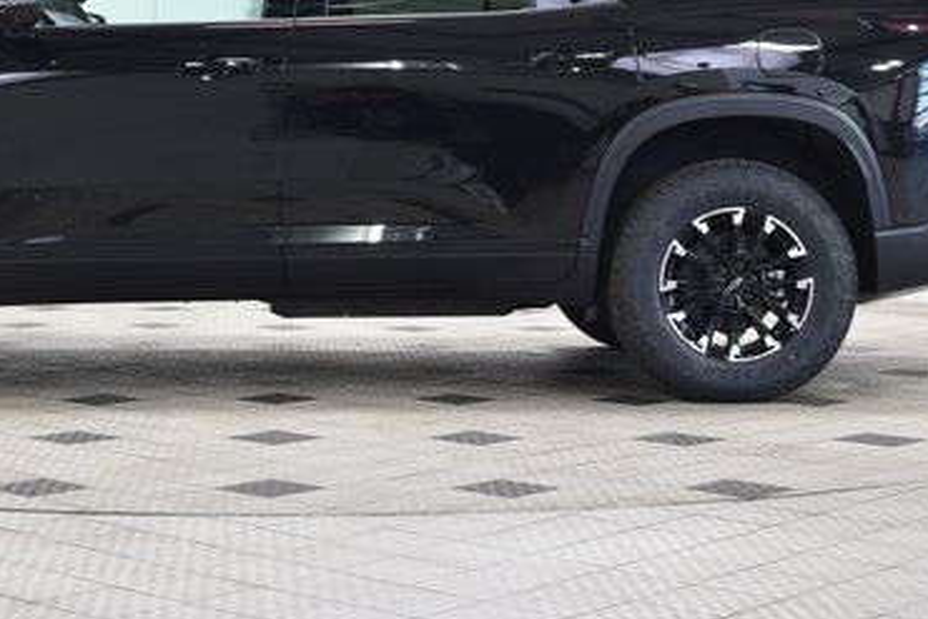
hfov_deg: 24.3
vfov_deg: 16.4
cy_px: 132
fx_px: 2140
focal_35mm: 83
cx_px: 276
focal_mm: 32
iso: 800
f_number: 6.3
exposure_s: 1/15
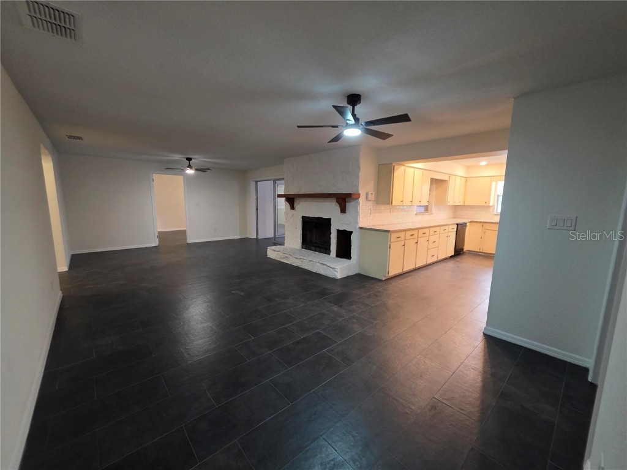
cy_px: 235
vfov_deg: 89.9
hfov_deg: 106.2
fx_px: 235
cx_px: 314
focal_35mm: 13
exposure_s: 1/60
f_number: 1.9
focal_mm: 2.2
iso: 500
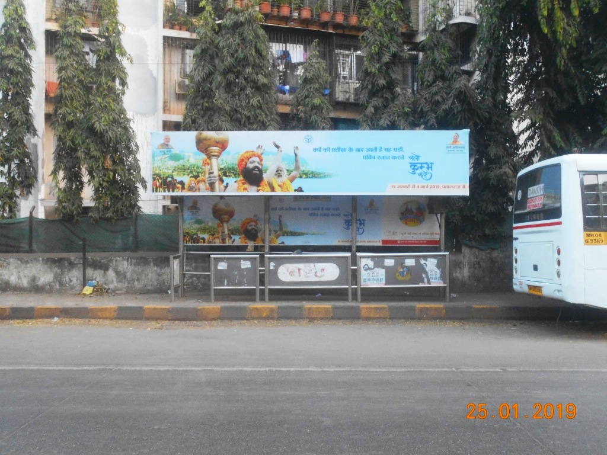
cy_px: 228
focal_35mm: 34
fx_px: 596
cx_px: 304
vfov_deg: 41.8
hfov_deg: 54.0
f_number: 3.6
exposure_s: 1/30
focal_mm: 5.8
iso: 280
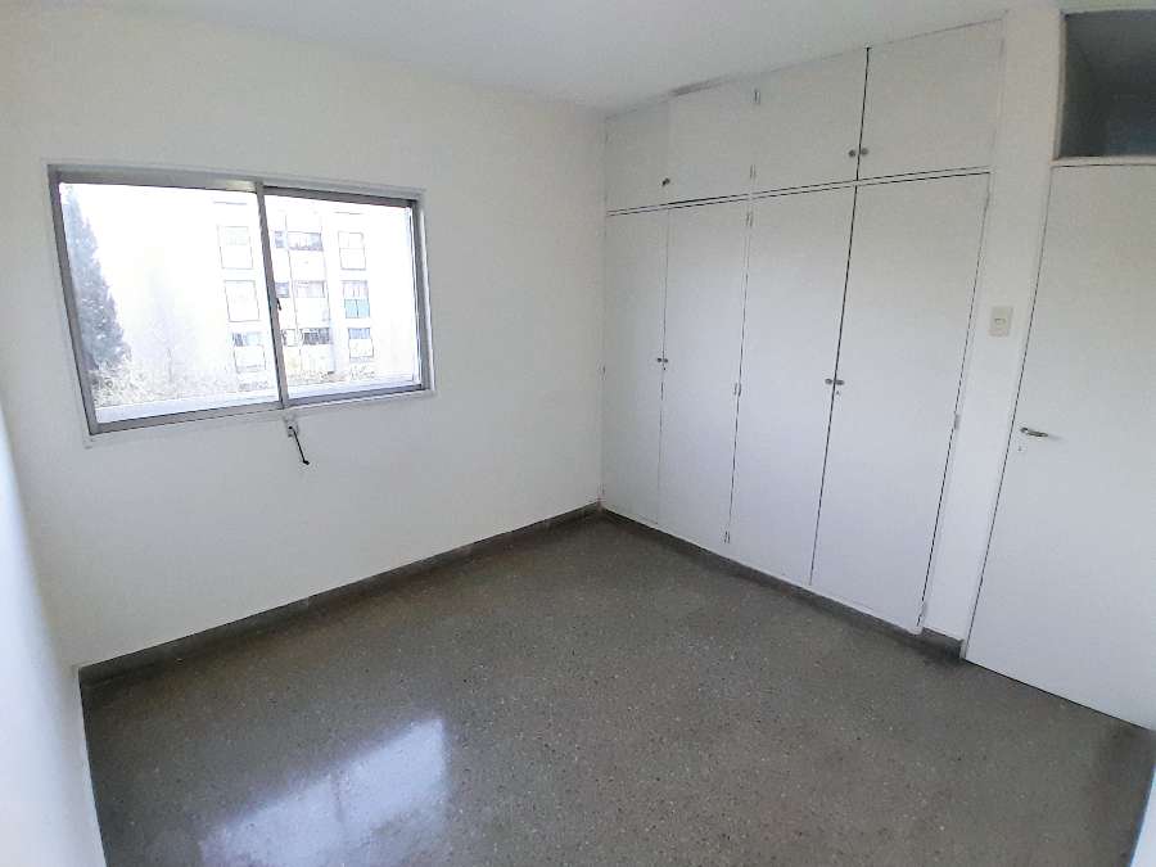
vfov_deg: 74.7
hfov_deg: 91.0
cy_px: 434
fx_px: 568
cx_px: 578
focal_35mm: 17
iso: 125
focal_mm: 1.46
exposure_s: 1/33
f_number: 2.2
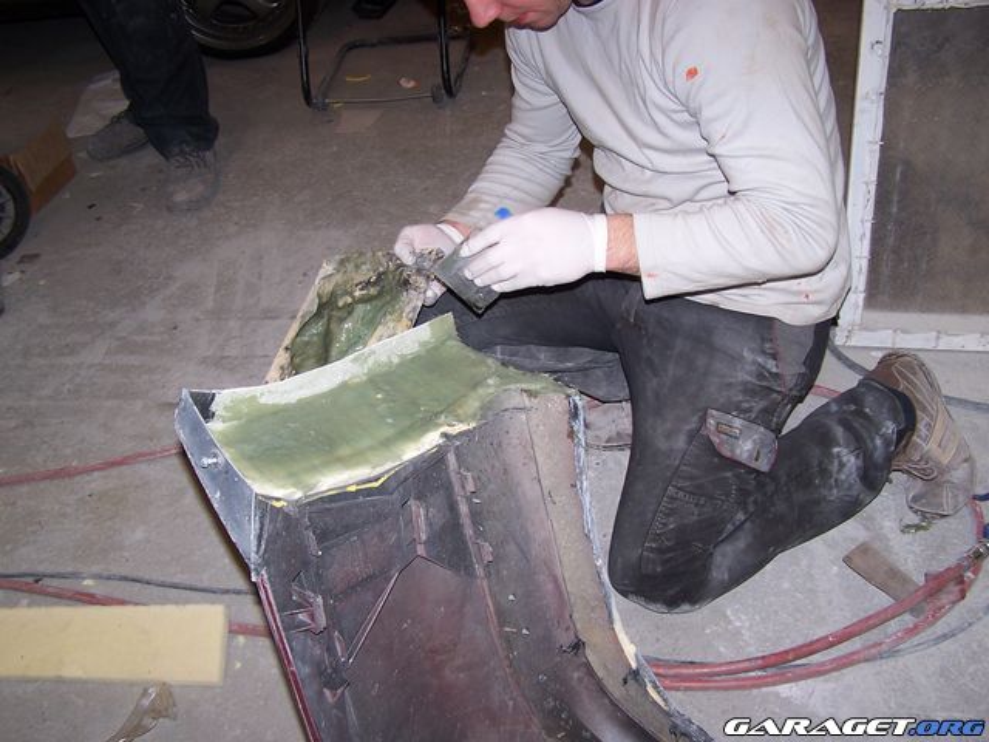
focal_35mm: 38
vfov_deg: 37.7
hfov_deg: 49.0
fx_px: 1086
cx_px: 494
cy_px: 371
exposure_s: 1/60
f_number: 2.8
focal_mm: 6.3
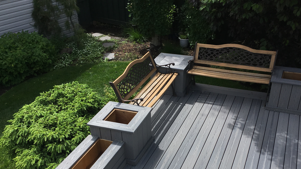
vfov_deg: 28.4
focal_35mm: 41
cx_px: 161
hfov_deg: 49.4
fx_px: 327
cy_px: 137
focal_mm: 4.15
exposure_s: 1/1637
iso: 25
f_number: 2.2
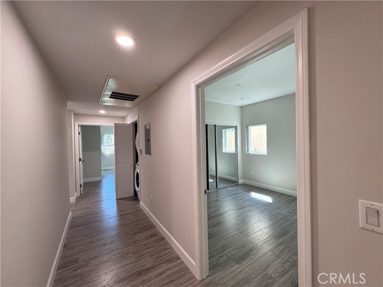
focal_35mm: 14
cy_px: 144
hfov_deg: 102.1
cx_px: 192
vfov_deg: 85.7
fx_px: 155
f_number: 2.2
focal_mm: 2.22
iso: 200
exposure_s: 1/120
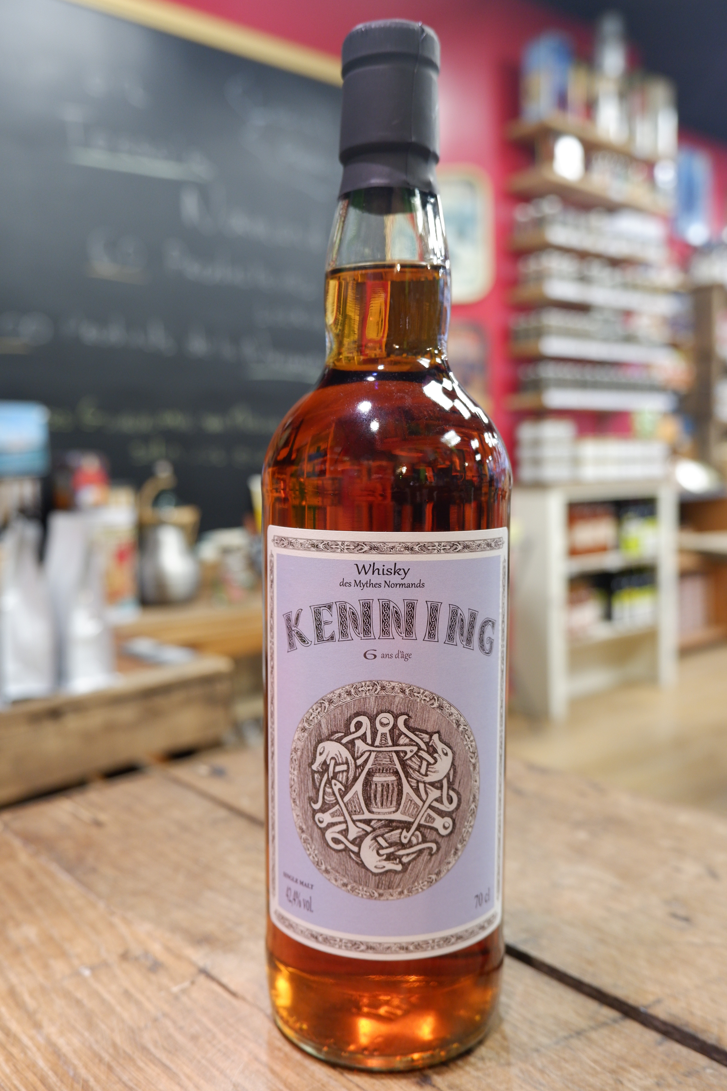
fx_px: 878
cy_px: 546
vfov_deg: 63.7
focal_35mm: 29
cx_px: 364
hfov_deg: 45.0
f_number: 4
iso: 640
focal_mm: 19.7
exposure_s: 1/30
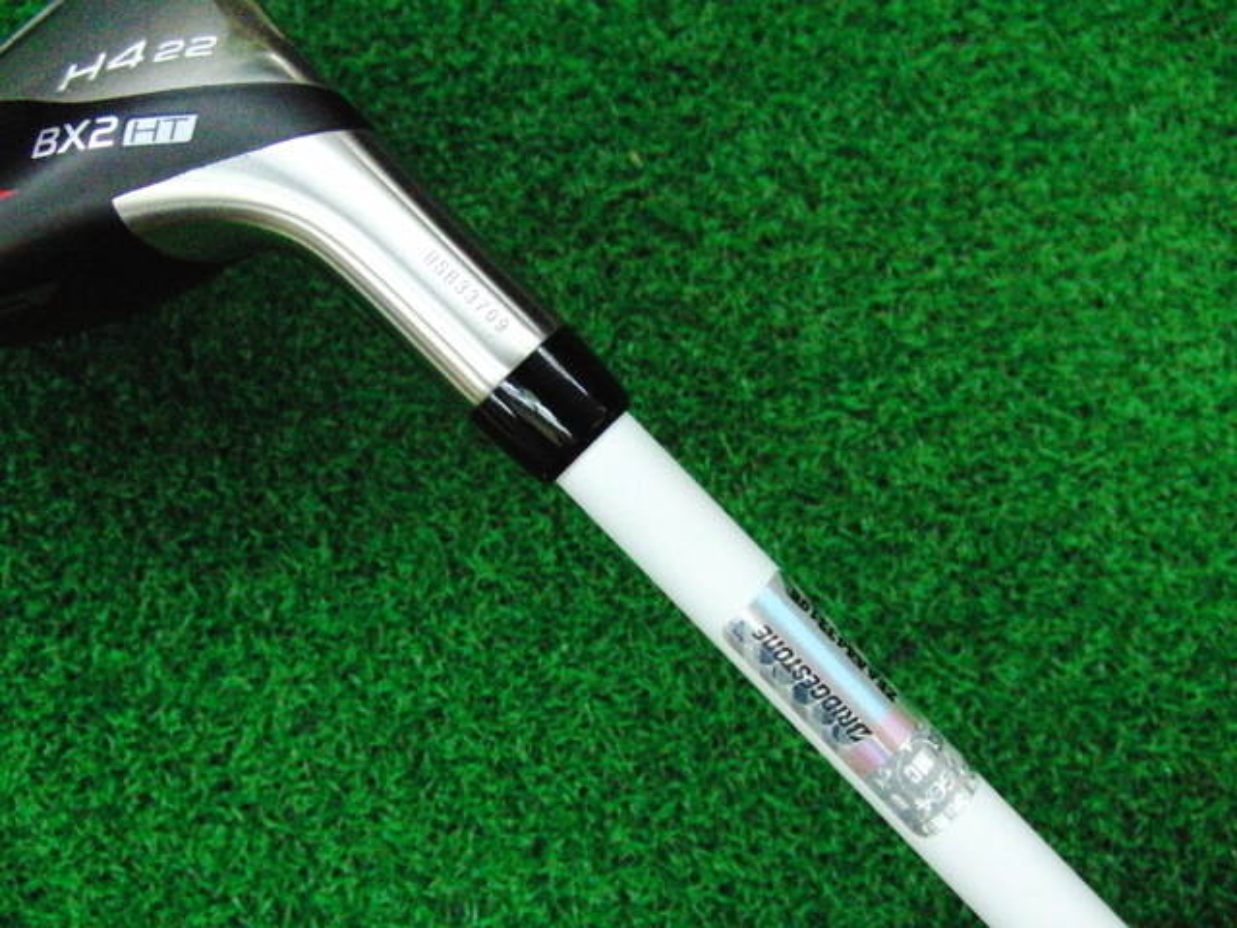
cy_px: 464
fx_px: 1322
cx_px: 618
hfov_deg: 50.1
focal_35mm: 37
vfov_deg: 38.7
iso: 3200
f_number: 3.6
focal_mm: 6.42
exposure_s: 1/400
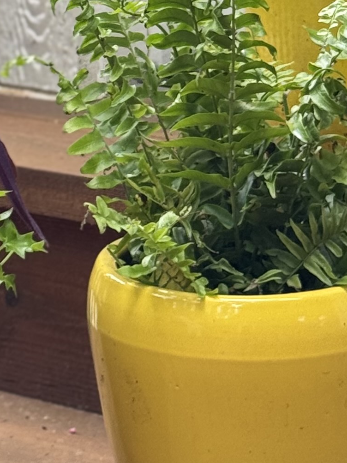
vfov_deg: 10.1
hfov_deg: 7.6
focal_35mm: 193
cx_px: -60
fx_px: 2580
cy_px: -89
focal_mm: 6.76
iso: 64
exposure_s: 1/271
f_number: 1.78
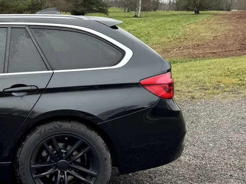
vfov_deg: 21.0
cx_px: -90
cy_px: 66
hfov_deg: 23.8
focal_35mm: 70
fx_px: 498
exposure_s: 1/121
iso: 64
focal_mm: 6.76
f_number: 1.78
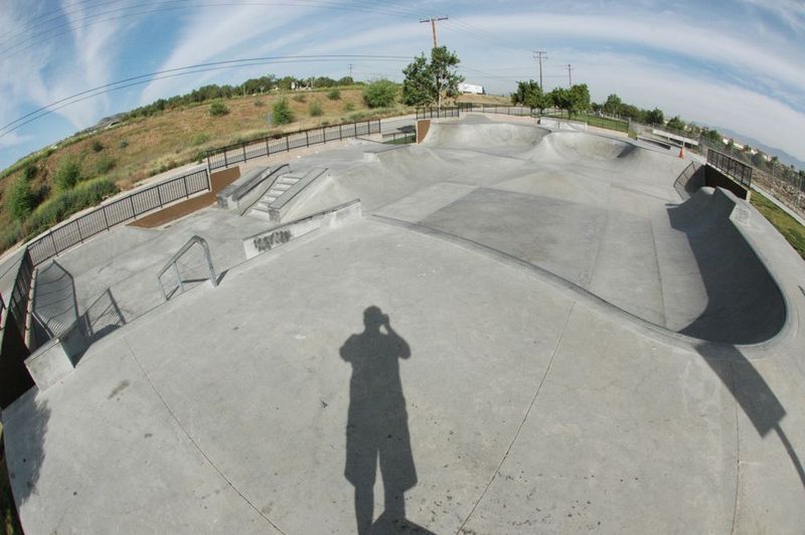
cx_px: 402
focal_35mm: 16
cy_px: 268
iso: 800
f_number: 14
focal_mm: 10.5
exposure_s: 1/800
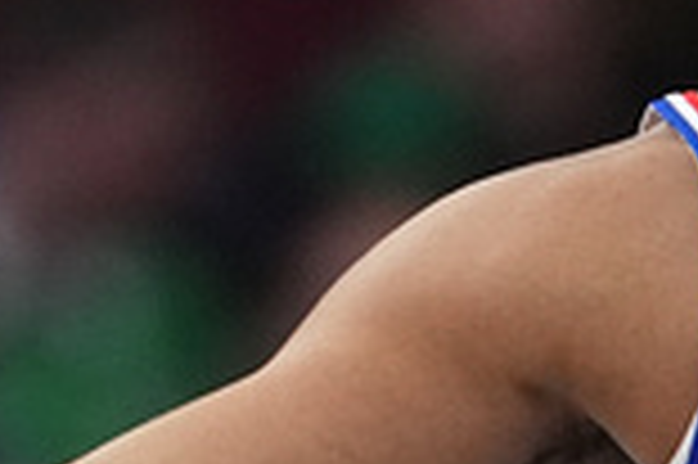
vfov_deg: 0.5
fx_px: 51248
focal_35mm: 2646
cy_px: 714
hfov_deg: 0.8
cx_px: 1193
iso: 5000
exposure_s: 1/2000
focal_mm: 400
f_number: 3.2
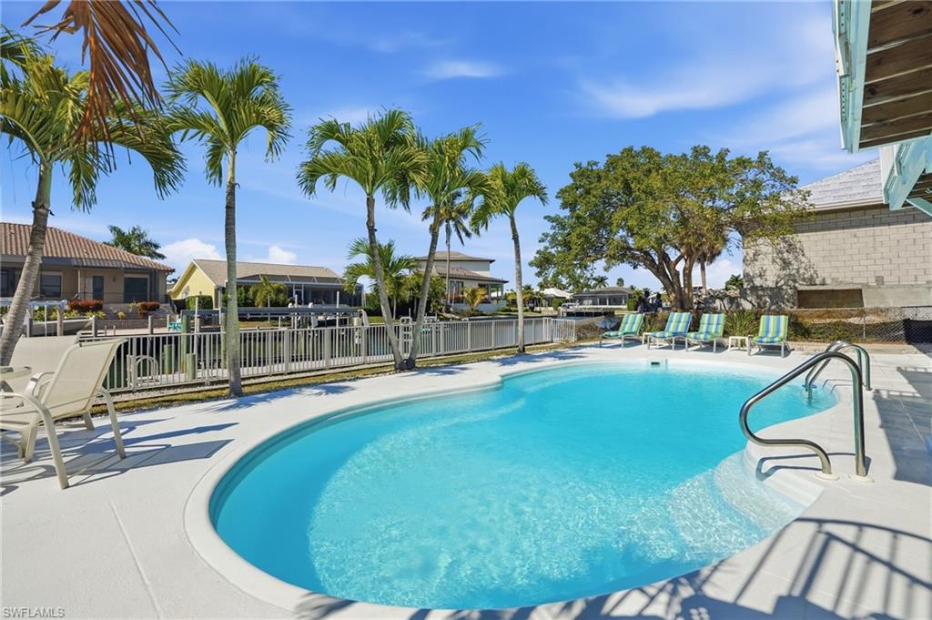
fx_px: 414
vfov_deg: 73.7
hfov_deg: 96.8
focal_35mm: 16
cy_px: 310
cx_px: 466
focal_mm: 16
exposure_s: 1/8000
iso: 400
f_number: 9
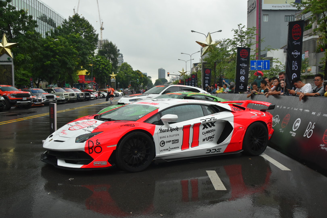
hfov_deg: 55.8
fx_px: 309
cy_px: 109
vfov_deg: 38.9
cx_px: 164
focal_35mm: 34
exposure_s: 1/200
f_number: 4
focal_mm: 34
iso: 1250
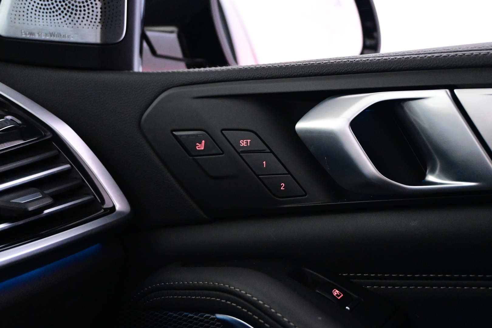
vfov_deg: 28.5
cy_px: 164
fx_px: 646
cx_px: 246
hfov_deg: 41.7
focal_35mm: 47
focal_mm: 31.5
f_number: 5
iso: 6400
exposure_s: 1/50
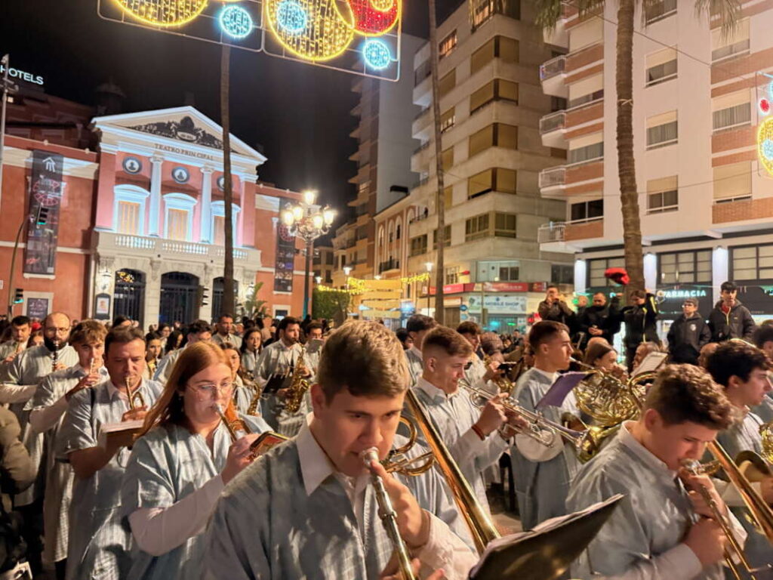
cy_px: 290
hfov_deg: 71.6
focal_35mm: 24
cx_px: 386
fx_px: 536
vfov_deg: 56.8
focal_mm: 6.76
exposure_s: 1/33
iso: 800
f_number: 1.78
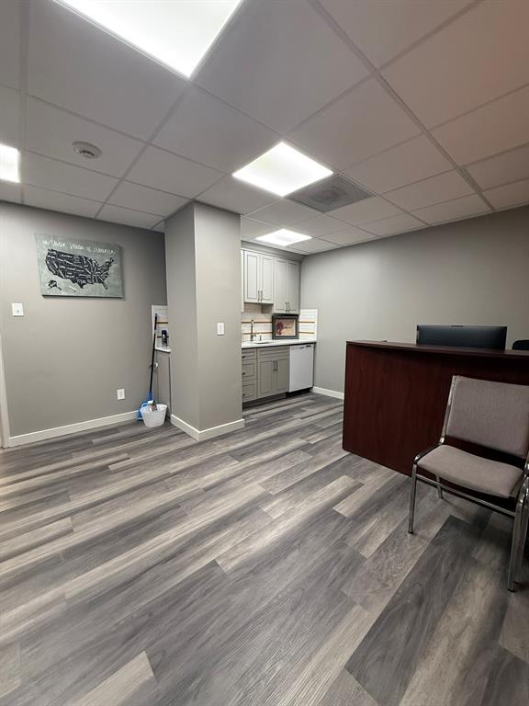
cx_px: 264
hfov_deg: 85.7
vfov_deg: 102.1
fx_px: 285
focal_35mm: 14
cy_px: 353
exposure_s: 1/120
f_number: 2.2
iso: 250
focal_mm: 2.22
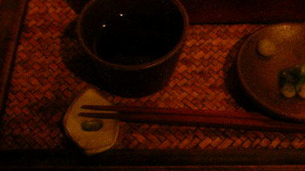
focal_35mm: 70
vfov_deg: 17.2
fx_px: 566
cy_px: 79
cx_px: 207
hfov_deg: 29.9
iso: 200
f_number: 2.8
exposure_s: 1/4
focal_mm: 5.7
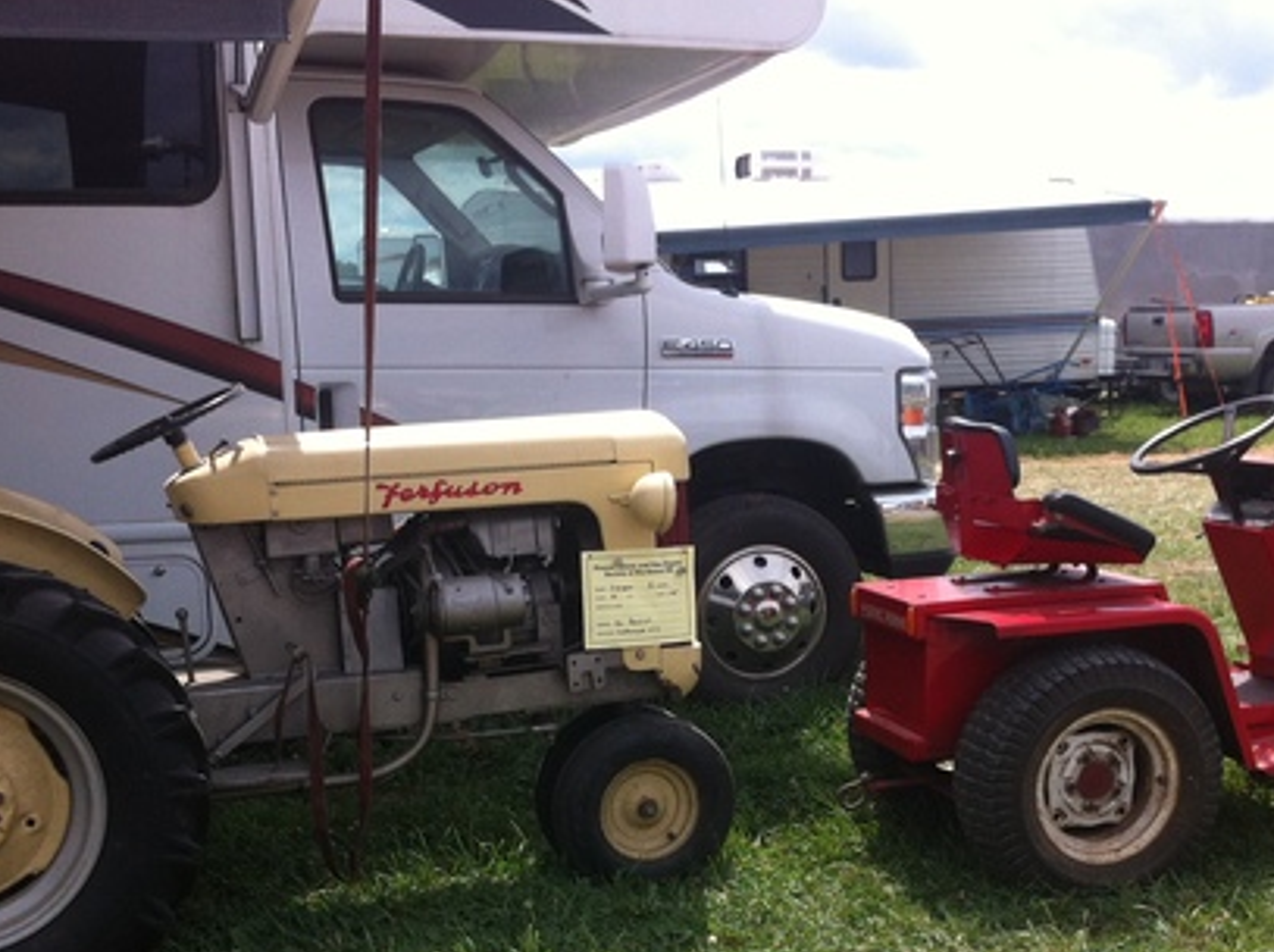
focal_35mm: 55
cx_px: 729
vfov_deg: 26.1
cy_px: 739
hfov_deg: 34.9
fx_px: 2021
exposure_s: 1/973
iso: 80
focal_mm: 3.85
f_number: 2.8
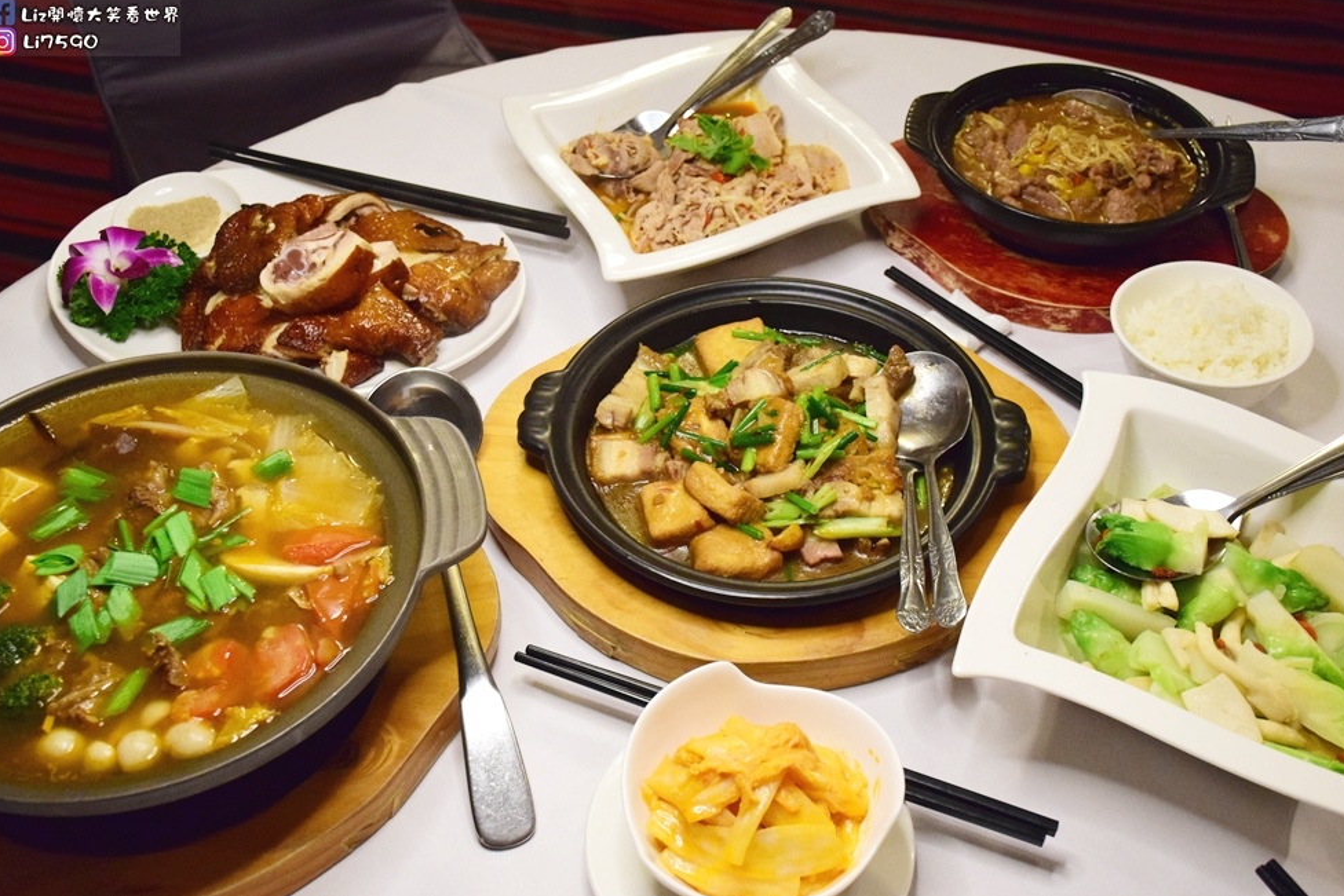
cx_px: 662
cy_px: 440
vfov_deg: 32.3
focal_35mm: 42
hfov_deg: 46.9
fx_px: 1550
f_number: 6.3
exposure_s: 1/160
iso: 4000
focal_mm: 27
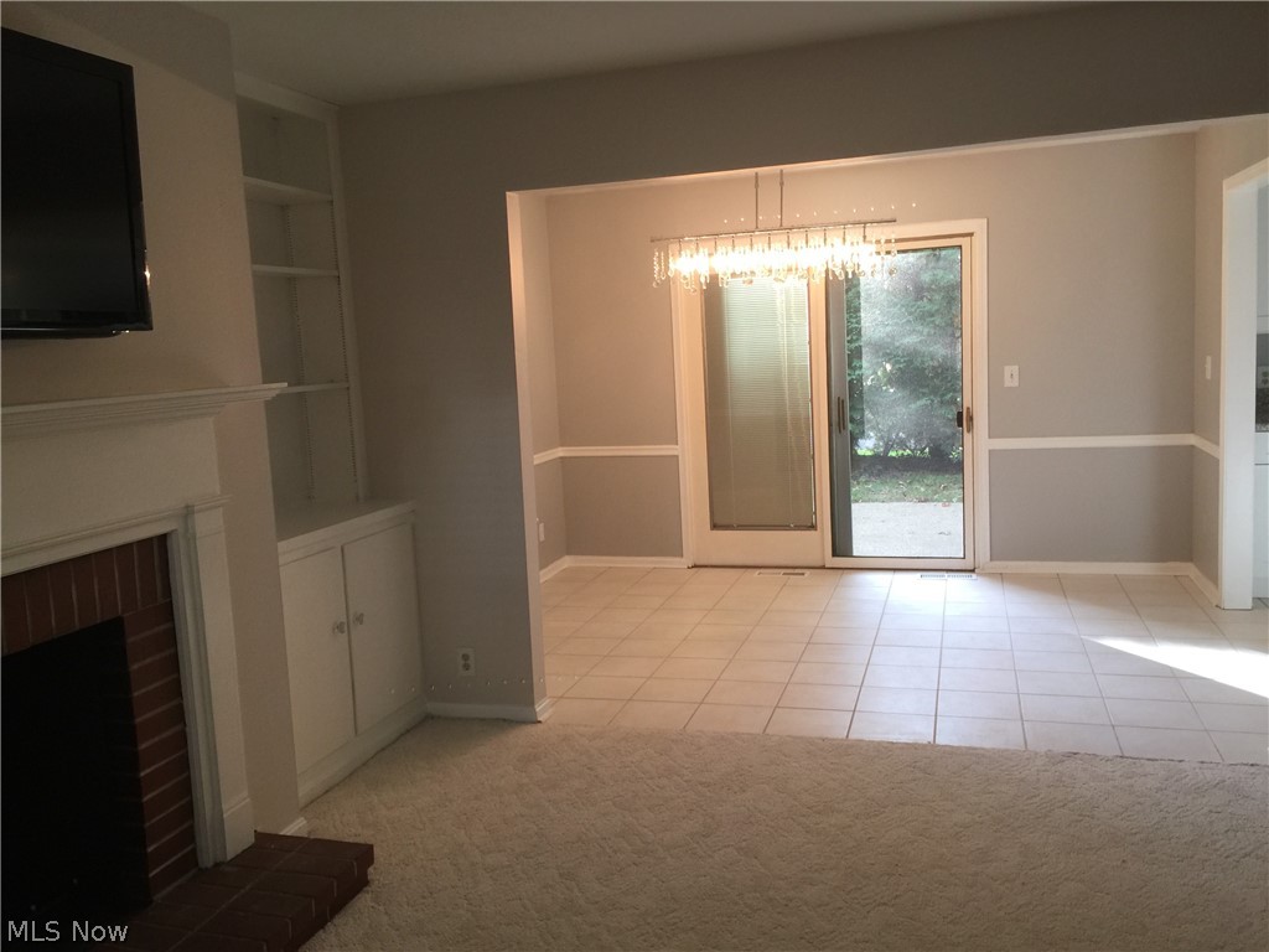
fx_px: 1063
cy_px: 476
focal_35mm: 29
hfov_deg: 61.7
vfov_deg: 48.2
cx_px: 634
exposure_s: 1/30
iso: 40
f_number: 2.2
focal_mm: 4.15
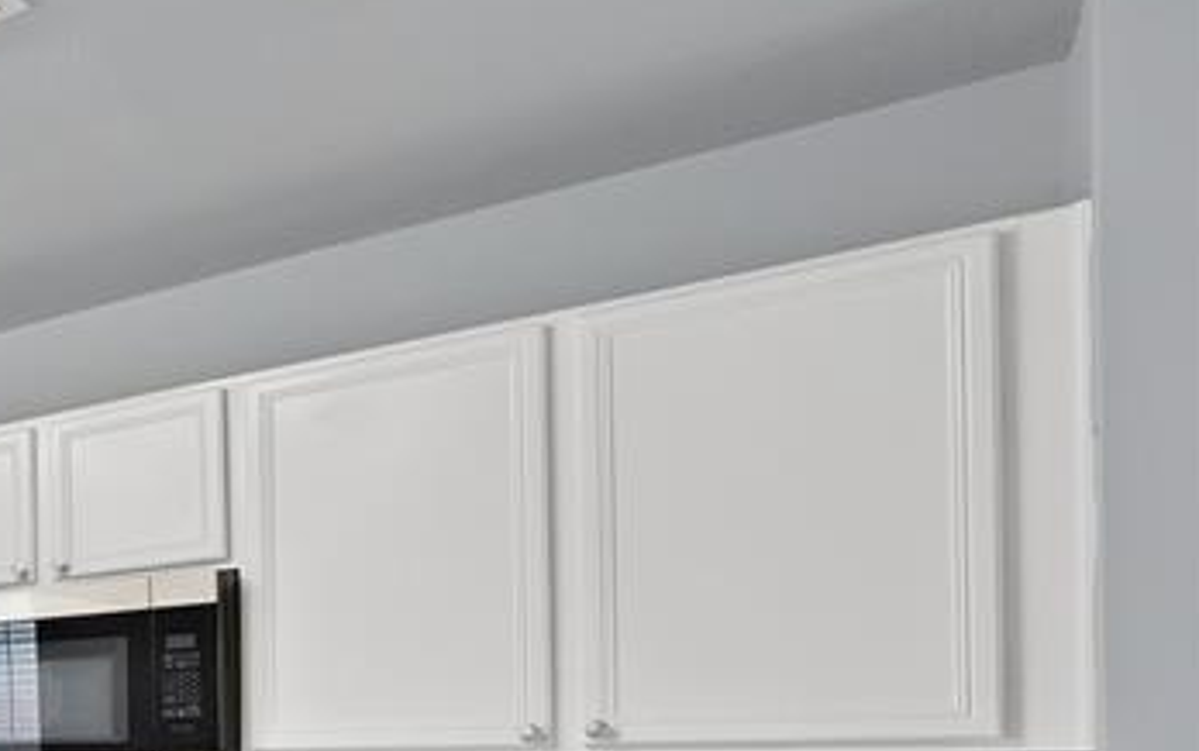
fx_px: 1177
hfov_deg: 31.2
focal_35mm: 36
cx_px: -544
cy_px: 744
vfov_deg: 32.6
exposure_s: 1/2
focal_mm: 12
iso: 640
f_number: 9
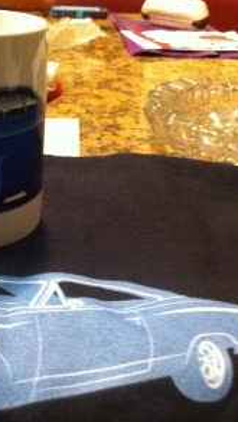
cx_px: 38
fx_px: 583
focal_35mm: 52
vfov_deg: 39.9
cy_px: 212
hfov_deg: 22.7
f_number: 2.8
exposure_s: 1/15
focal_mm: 3.9
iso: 1000
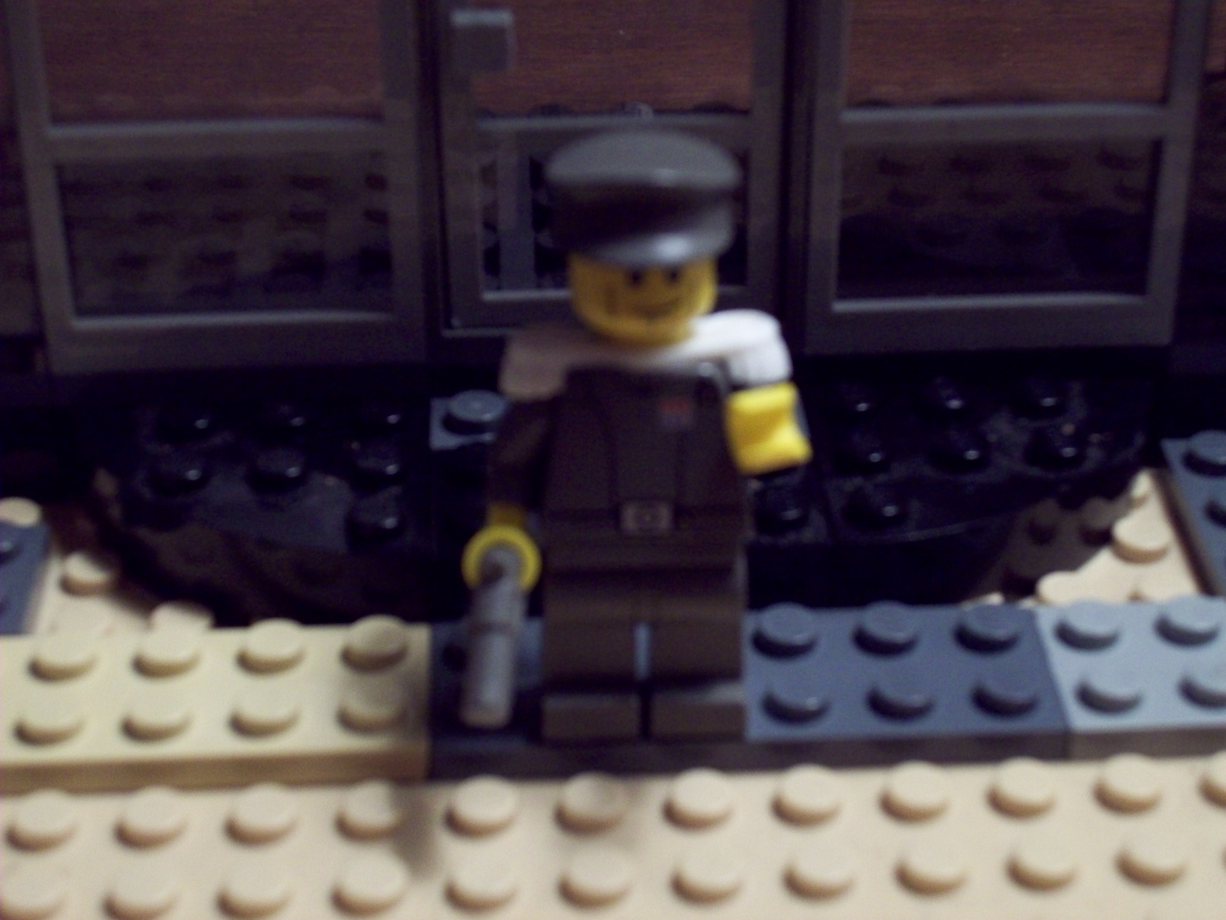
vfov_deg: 19.1
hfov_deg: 25.3
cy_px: 460
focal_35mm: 77
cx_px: 613
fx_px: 2727
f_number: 4.2
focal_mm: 12.8
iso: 200
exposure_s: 1/8
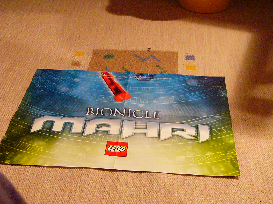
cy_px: 102
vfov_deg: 25.7
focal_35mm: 57
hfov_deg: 33.8
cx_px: 136
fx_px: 450
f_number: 2.8
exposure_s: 1/15
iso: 400
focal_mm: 7.5
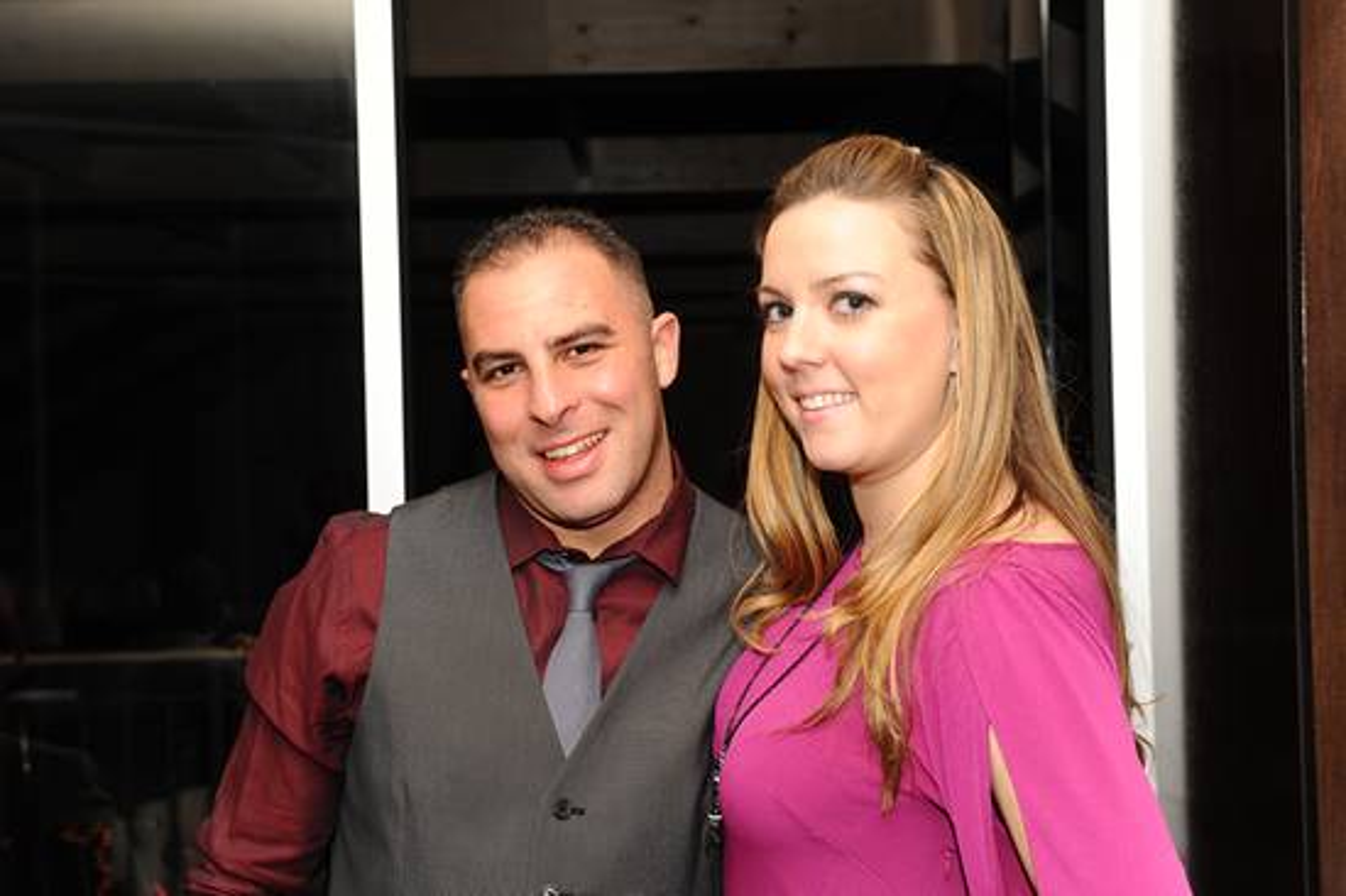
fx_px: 2092
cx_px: 673
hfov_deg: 35.7
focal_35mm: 56
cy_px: 448
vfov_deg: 24.2
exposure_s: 1/250
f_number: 6.7
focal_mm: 56
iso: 1100
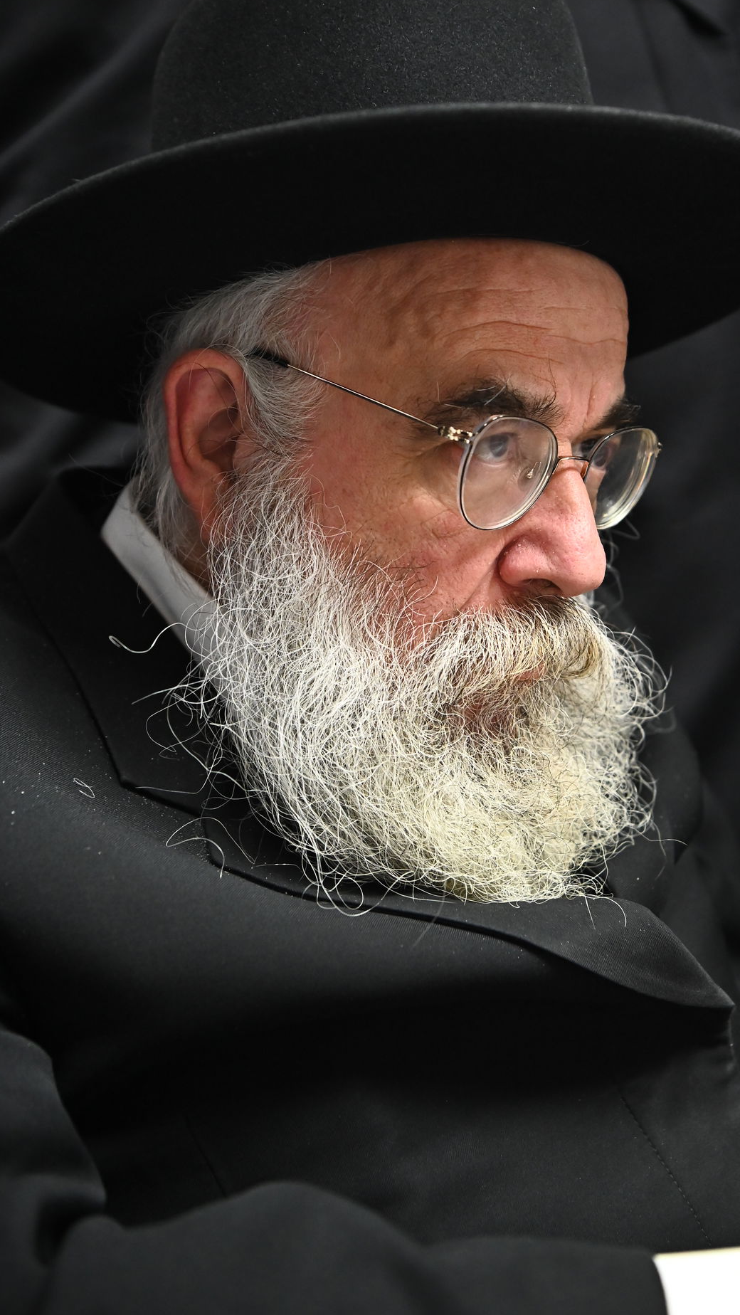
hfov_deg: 23.9
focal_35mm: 50
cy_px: 583
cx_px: 492
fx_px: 1744
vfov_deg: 41.3
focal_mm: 42
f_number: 3.5
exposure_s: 1/200
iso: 3200
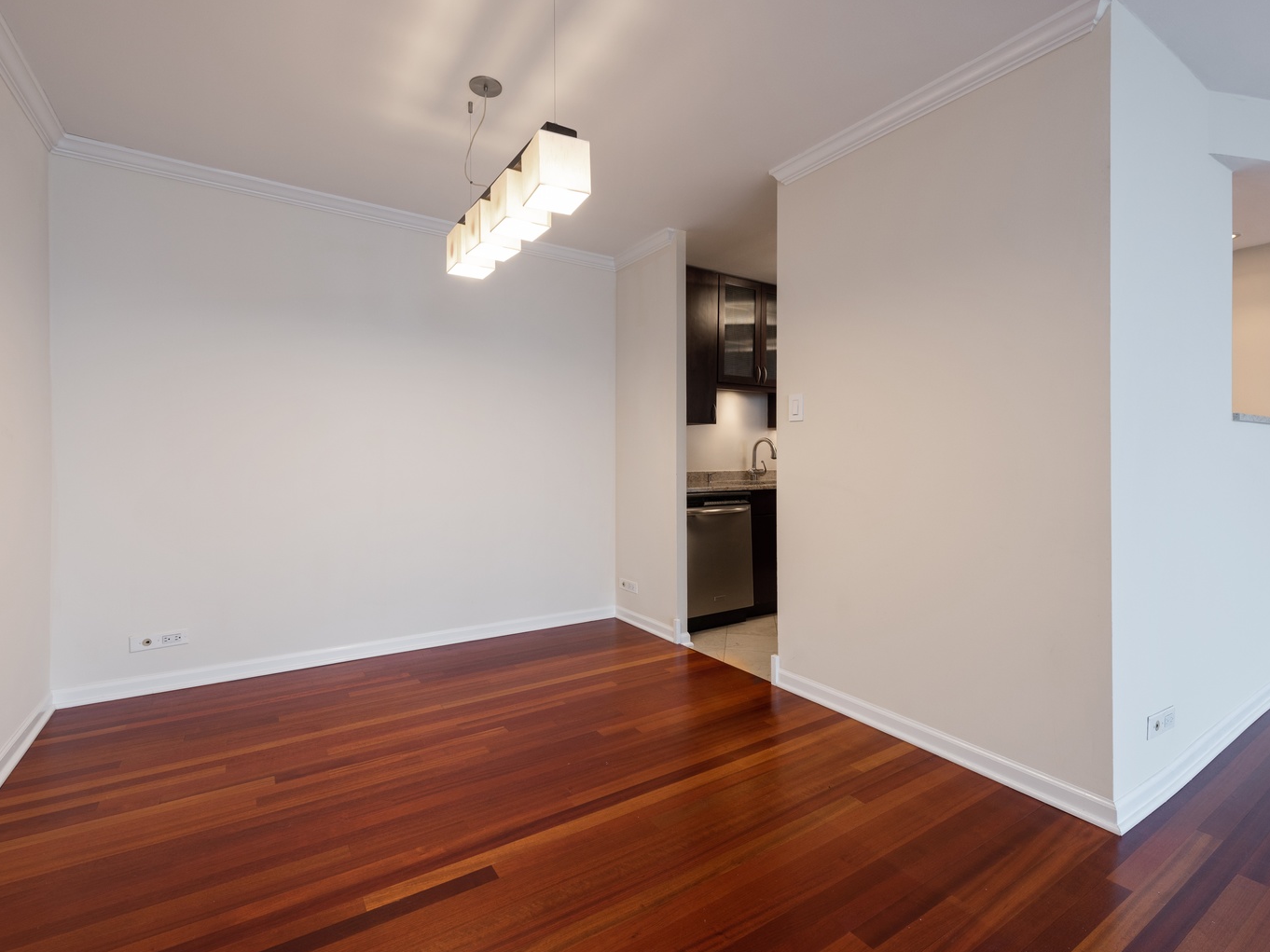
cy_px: 470
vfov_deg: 78.1
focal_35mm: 16
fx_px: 587
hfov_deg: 94.5
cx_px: 613
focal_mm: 14
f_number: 8
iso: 200
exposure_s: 1/8
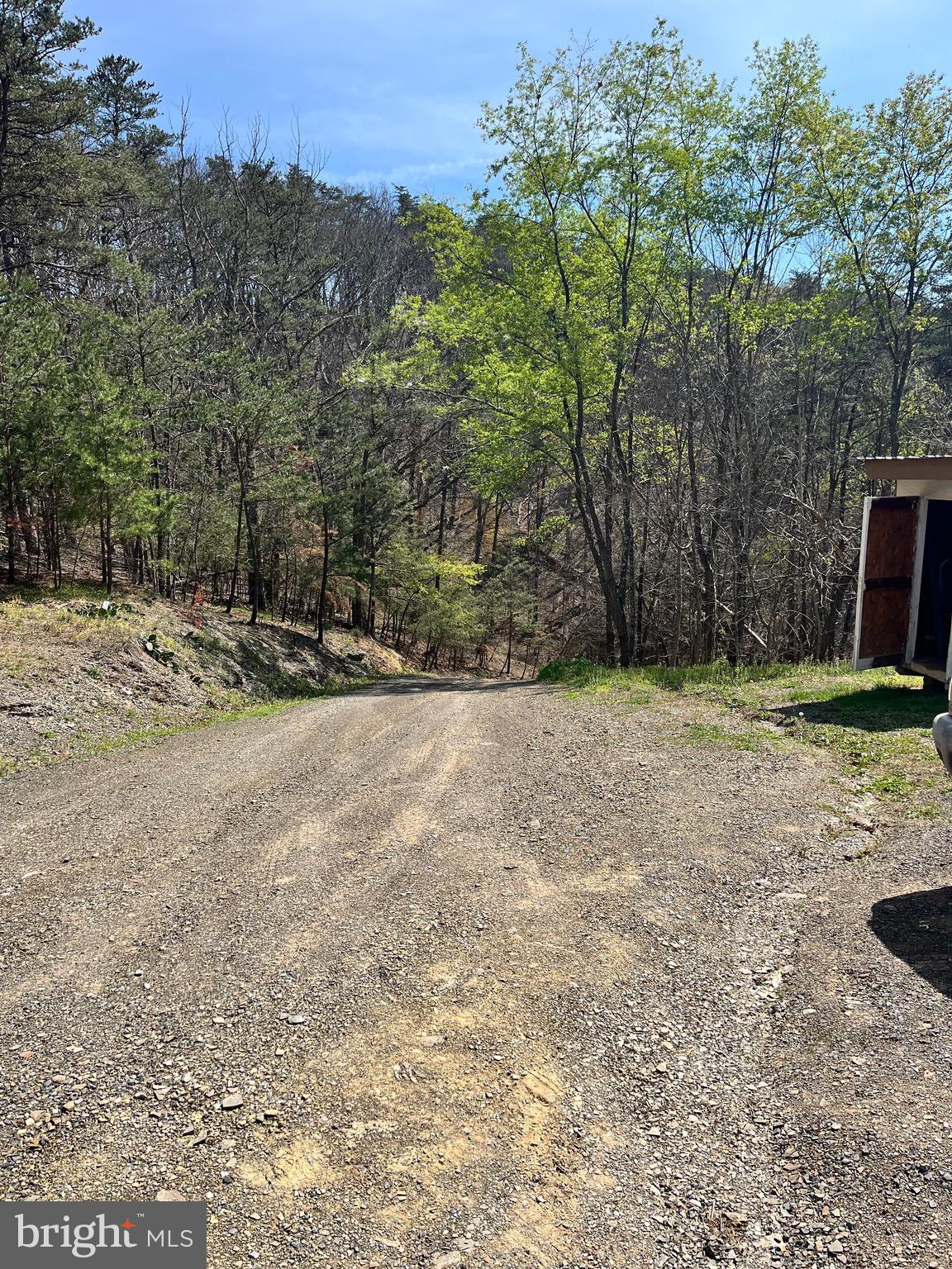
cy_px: 634
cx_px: 476
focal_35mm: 26
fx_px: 953
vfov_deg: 67.3
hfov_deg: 53.1
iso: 50
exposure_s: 1/3049
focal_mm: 5.1
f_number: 1.6
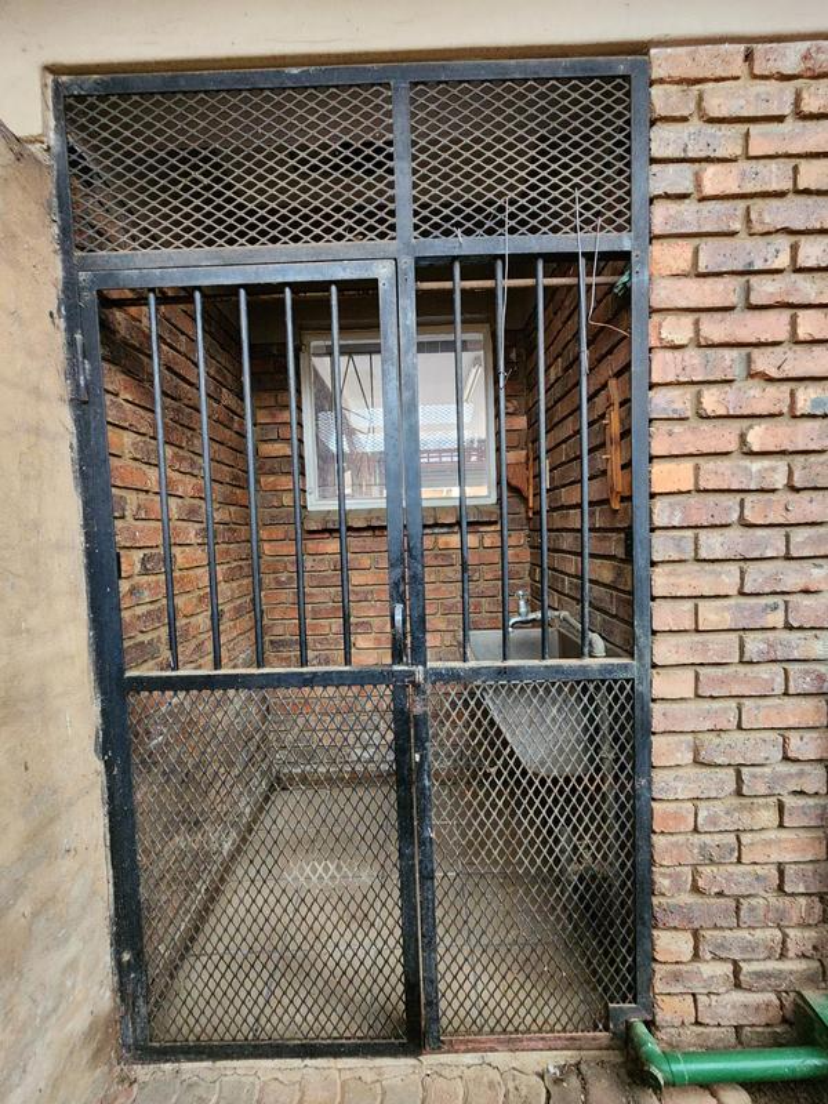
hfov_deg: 89.9
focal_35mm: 13
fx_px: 415
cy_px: 552
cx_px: 414
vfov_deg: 106.2
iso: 640
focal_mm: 2.2
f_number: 2.2
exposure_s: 1/33.3
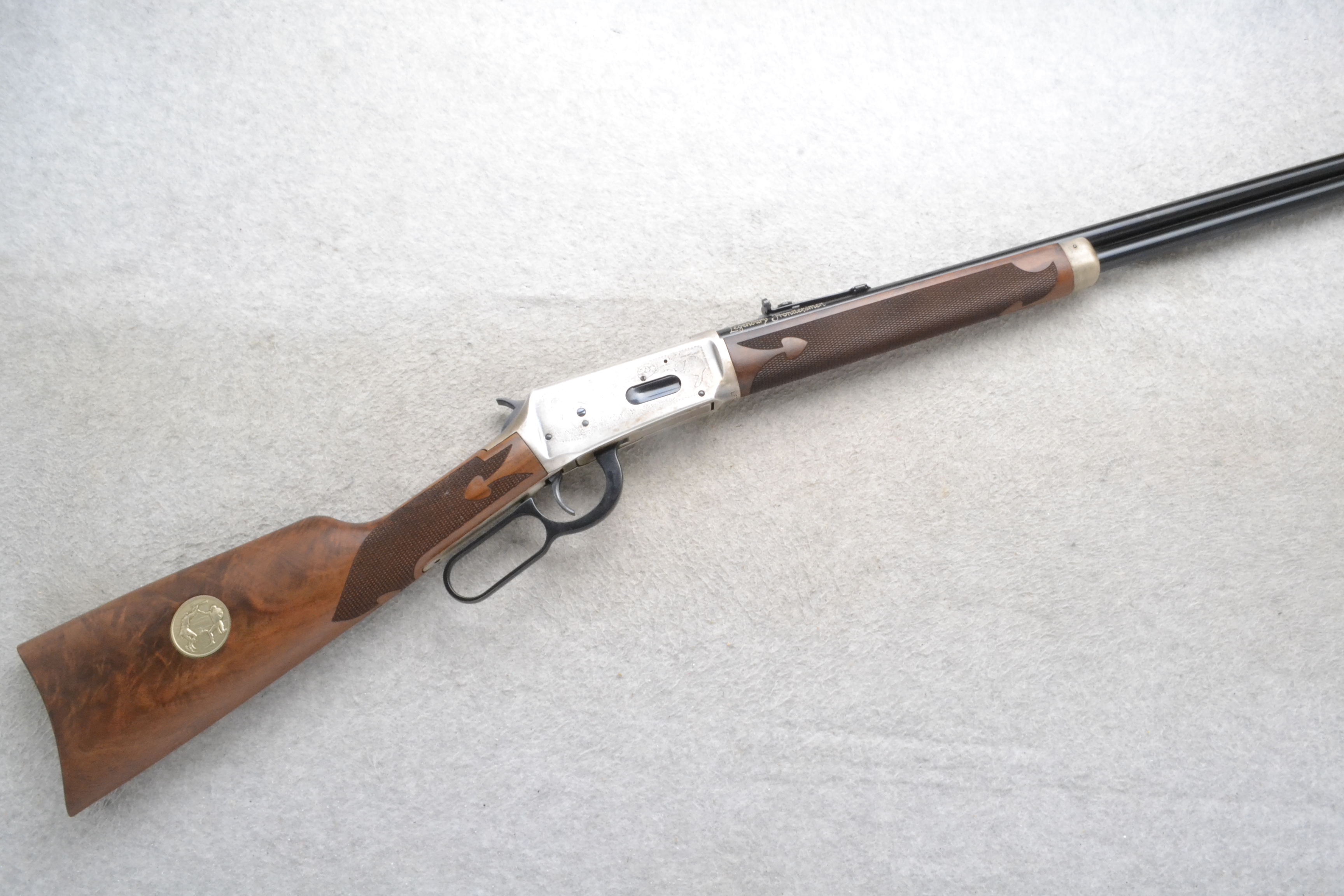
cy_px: 448
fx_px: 1008
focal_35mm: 27
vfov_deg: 47.9
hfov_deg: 67.4
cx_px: 672
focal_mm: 18
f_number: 20
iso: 3200
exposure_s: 1/60
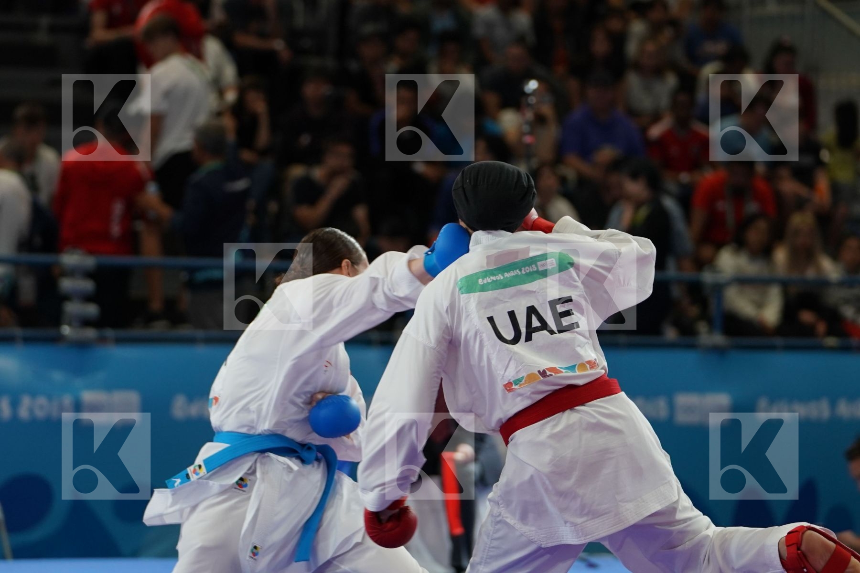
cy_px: 286
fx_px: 4300
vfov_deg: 7.6
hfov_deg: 11.4
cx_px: 430
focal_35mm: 180
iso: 1000
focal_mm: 120
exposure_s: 1/1000
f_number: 2.8
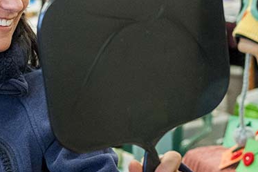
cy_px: 56
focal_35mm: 109
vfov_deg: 12.6
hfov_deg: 18.5
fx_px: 782
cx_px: 34
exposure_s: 1/100
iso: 2200
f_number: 3.2
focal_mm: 35
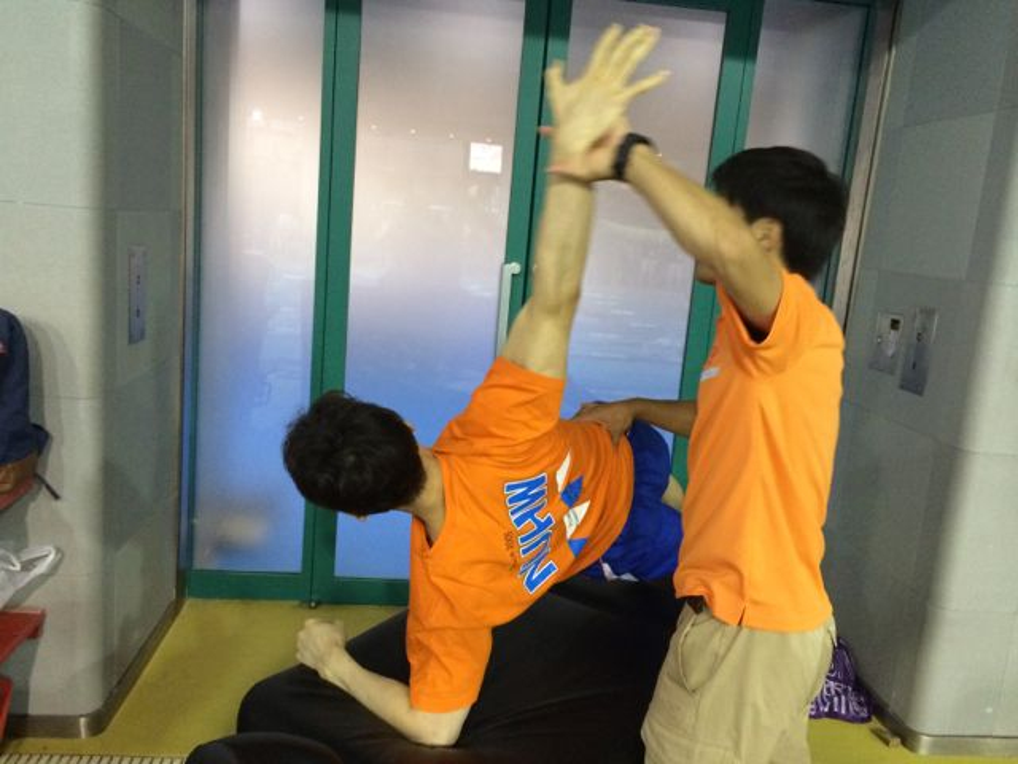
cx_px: 509
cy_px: 382
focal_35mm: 30
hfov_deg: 60.0
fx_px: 882
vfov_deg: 46.8
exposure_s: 1/30
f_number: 2.2
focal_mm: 4.12
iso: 250
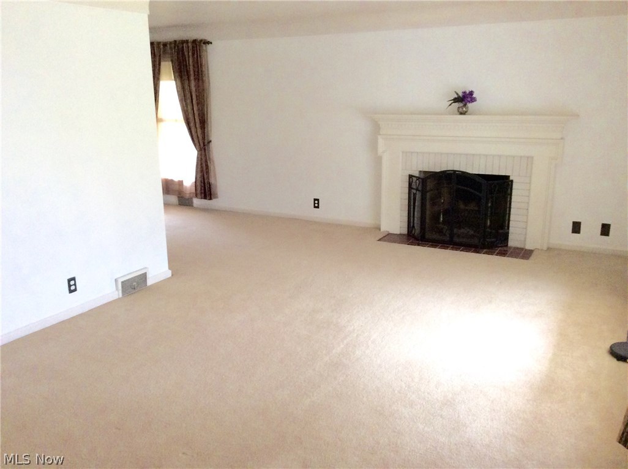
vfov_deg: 44.0
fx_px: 580
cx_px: 314
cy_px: 234
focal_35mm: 32
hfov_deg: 56.9
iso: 160
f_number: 2.4
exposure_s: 1/24
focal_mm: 3.3
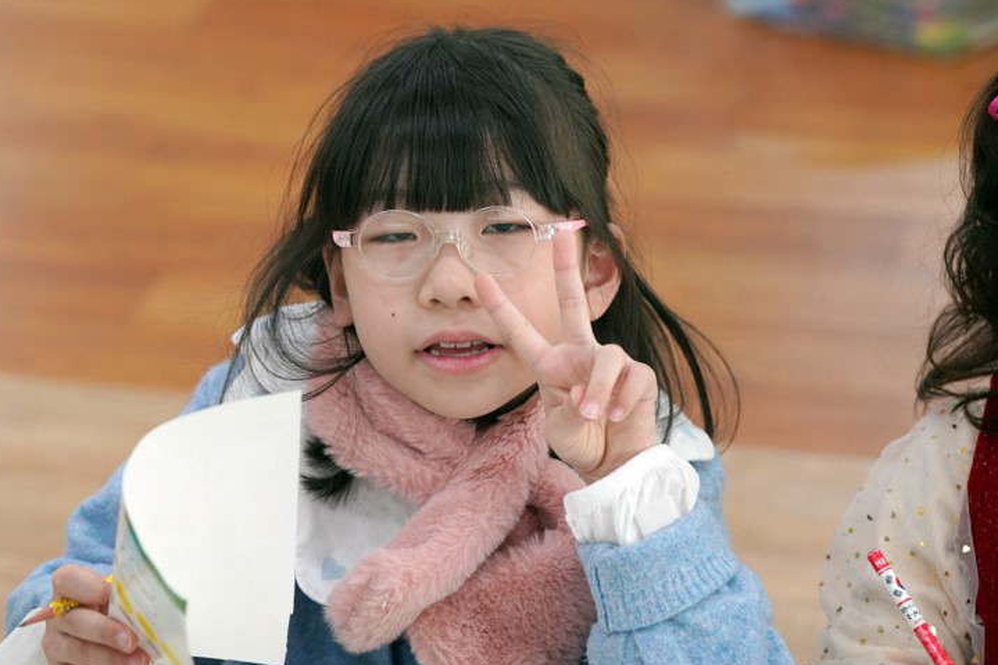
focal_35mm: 134
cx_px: 415
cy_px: 297
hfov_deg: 15.3
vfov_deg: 10.2
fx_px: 3714
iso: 1000
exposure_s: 1/160
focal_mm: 107
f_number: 4
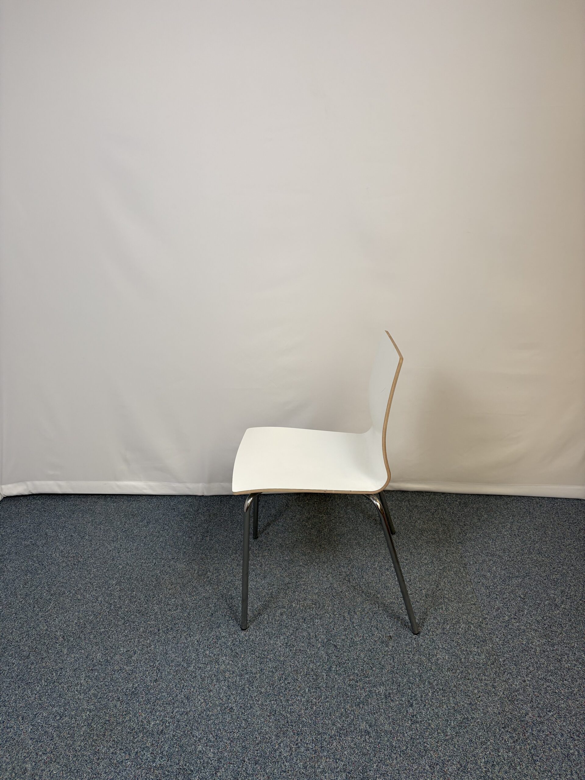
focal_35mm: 26
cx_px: 292
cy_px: 390
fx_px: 586
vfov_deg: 67.3
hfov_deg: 53.1
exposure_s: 1/122
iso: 80
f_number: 1.6
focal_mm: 5.96
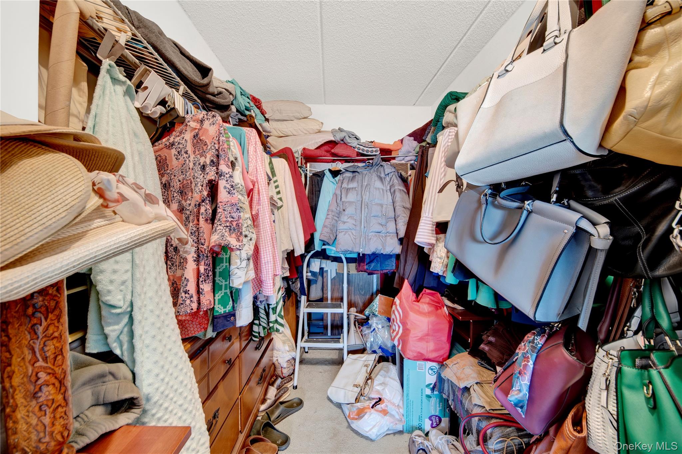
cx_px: 341
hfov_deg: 112.6
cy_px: 227
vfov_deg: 90.0
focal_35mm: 12
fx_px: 227
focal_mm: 8
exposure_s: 2.5
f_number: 8
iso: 100
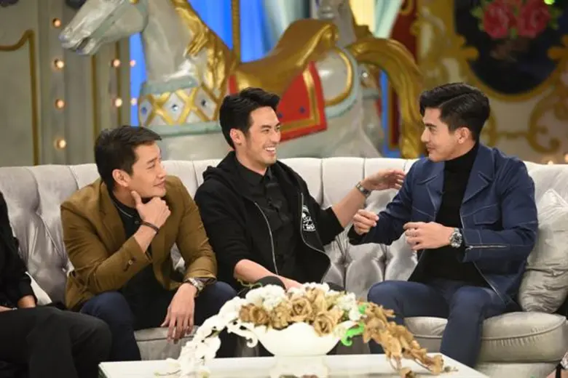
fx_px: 2445
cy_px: 189
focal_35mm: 155
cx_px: 284
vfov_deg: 8.9
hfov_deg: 13.2
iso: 800
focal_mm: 155
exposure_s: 1/320
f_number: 3.2
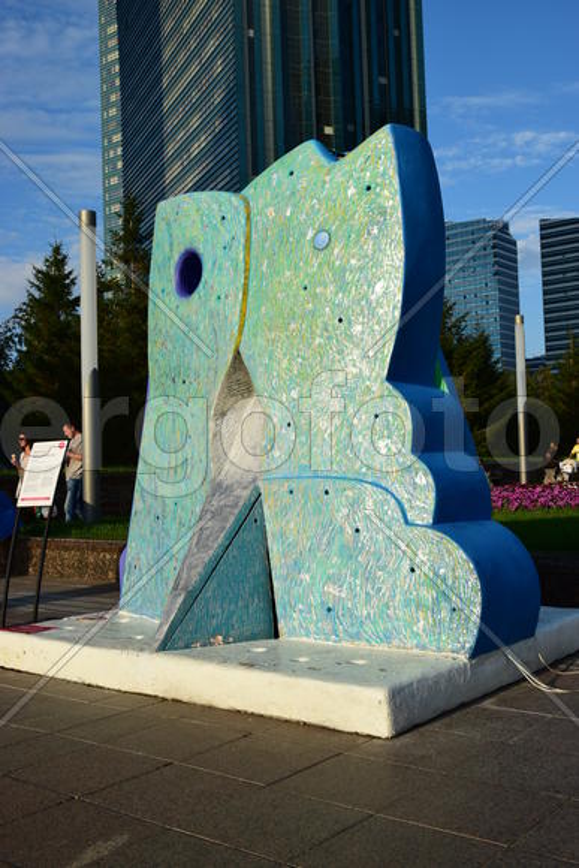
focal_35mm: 38
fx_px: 904
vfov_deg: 51.3
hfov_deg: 35.5
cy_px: 434
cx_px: 290
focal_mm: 25
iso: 100
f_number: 8
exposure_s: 1/250
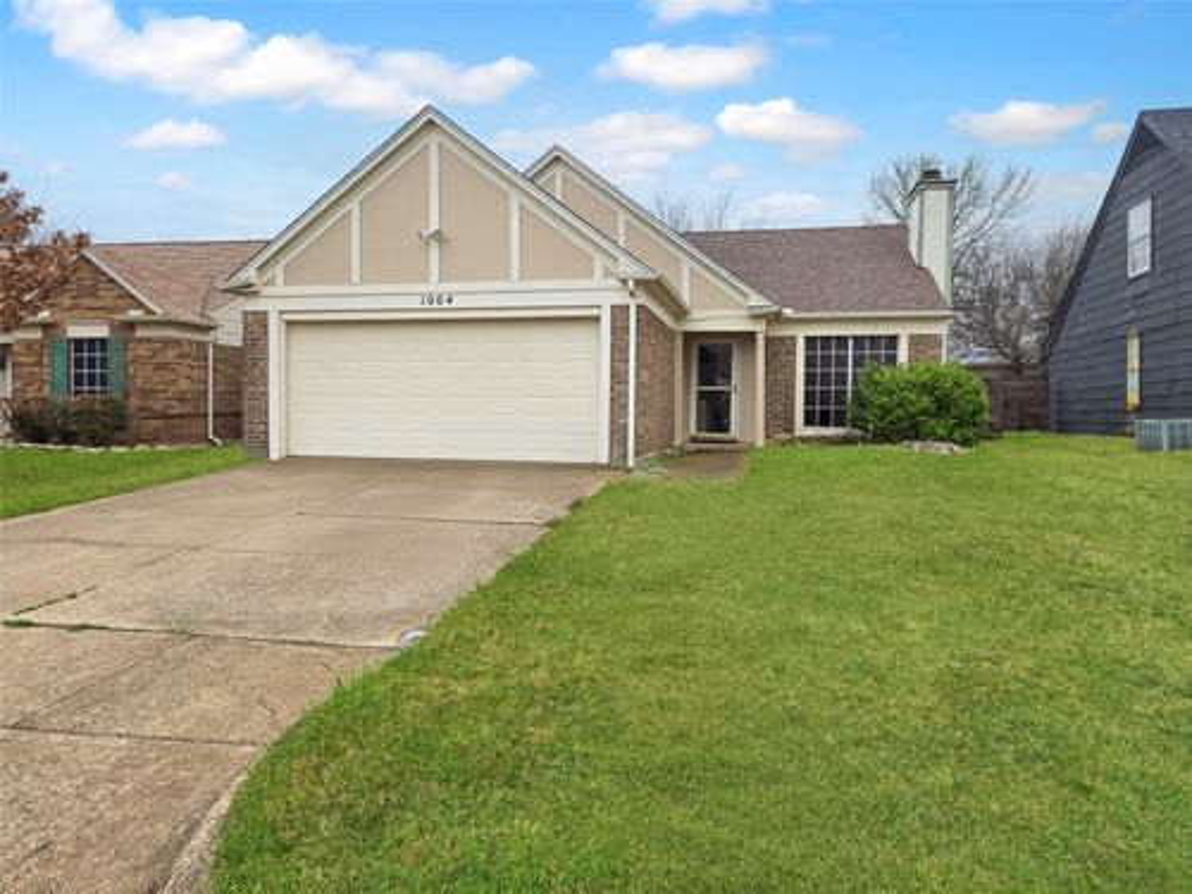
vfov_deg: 58.9
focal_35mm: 23
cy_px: 447
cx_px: 596
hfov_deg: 73.9
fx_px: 792
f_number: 1.8
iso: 25
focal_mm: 5.4
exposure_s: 1/902
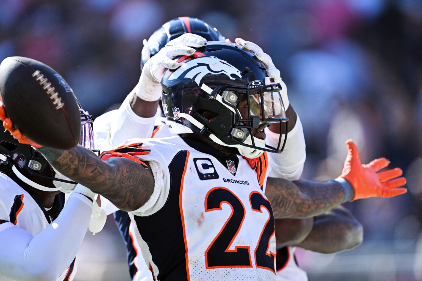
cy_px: 140
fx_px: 6564
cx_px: 211
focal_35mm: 560
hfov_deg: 3.7
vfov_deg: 2.5
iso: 640
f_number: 4
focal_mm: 560
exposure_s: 1/2500
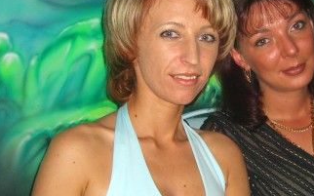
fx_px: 642
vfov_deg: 17.4
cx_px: 243
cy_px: 119
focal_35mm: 75
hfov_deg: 27.1
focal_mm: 7.9
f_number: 2.8
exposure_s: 1/60
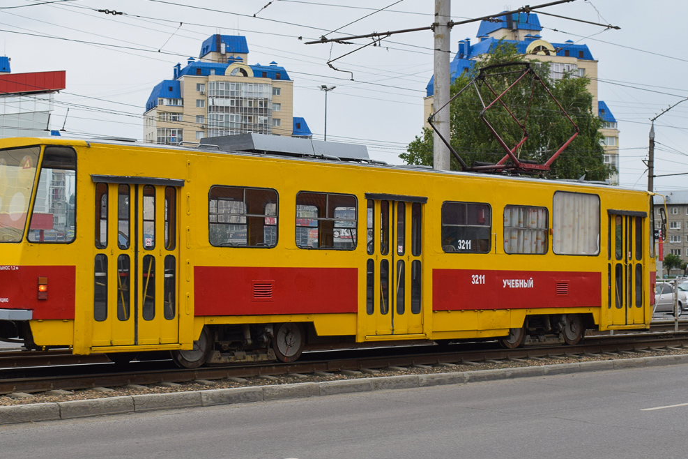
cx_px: 302
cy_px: 184
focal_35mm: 62
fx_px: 1185
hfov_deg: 32.3
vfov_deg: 21.9
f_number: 8
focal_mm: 34
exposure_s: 1/250
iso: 220
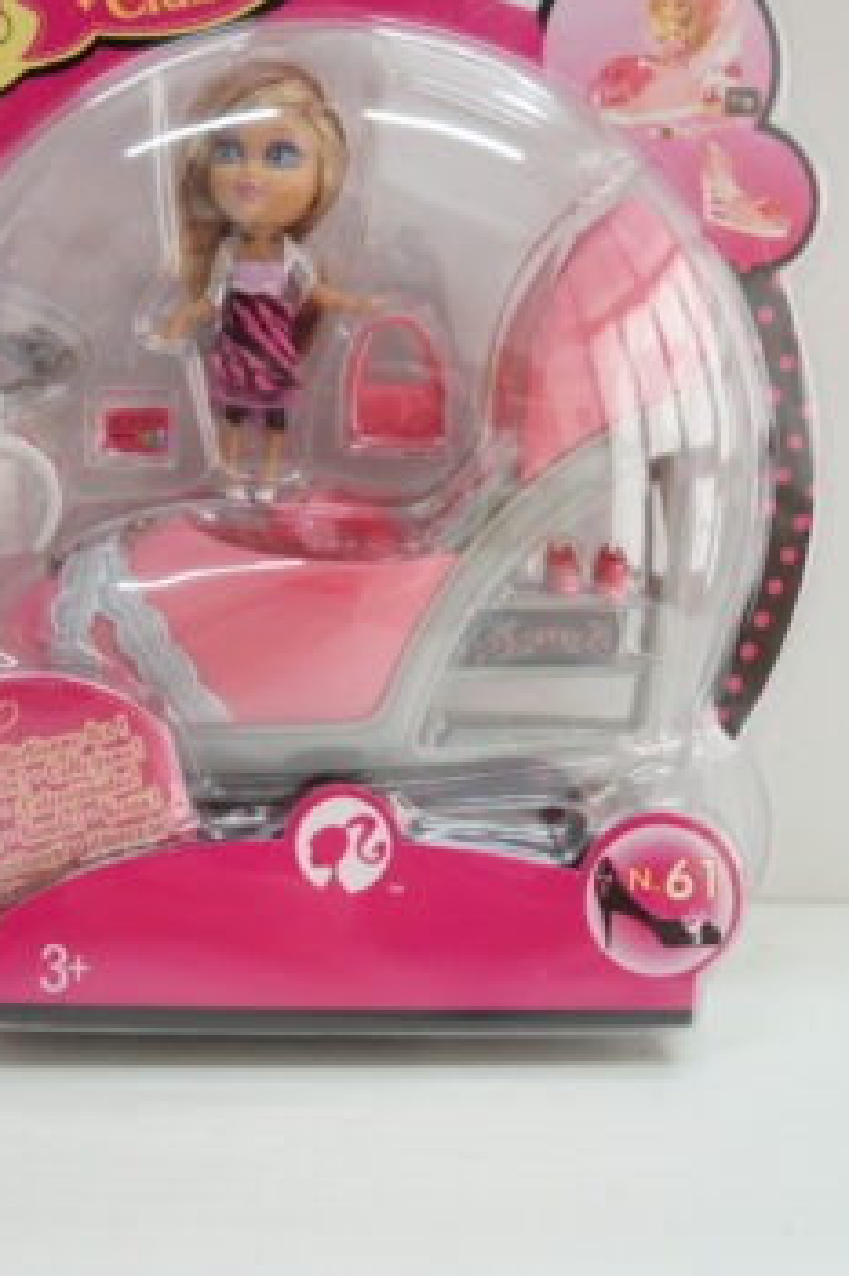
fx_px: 1439
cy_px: 512
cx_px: 335
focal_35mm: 41
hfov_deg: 32.8
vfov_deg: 47.5
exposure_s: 1/60
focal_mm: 21
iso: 1250
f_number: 5.6
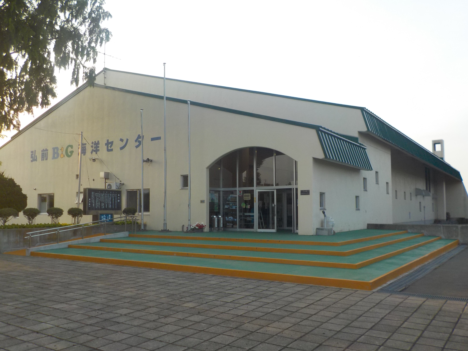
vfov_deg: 46.8
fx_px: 406
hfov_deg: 60.0
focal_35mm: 30
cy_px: 176
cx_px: 234
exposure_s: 1/250
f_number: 3.3
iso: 125
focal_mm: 4.1
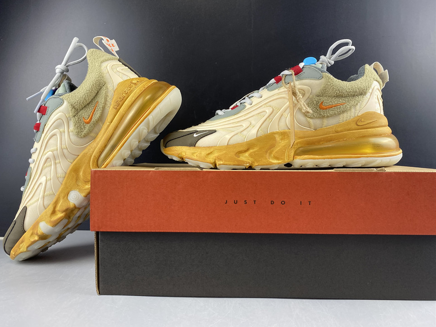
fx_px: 340
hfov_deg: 65.3
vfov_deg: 51.3
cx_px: 210
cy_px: 159
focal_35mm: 27
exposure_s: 1/100
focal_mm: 4.25
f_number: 1.8
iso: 100
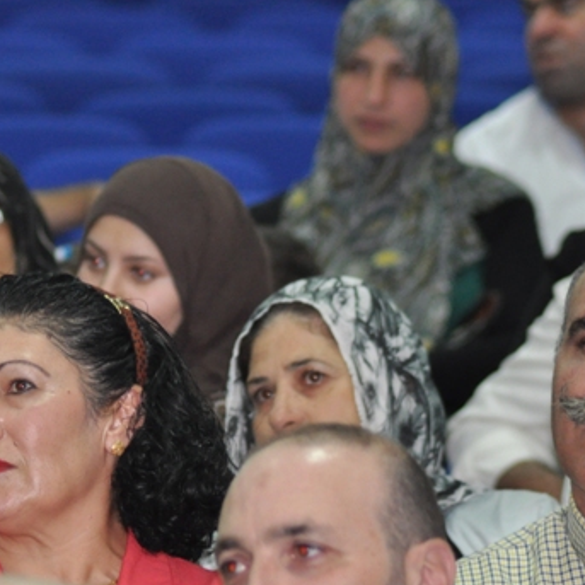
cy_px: 434
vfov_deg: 3.9
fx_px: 8508
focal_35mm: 445
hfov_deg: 3.9
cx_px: -7
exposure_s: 1/60
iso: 1000
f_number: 4.2
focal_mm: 150
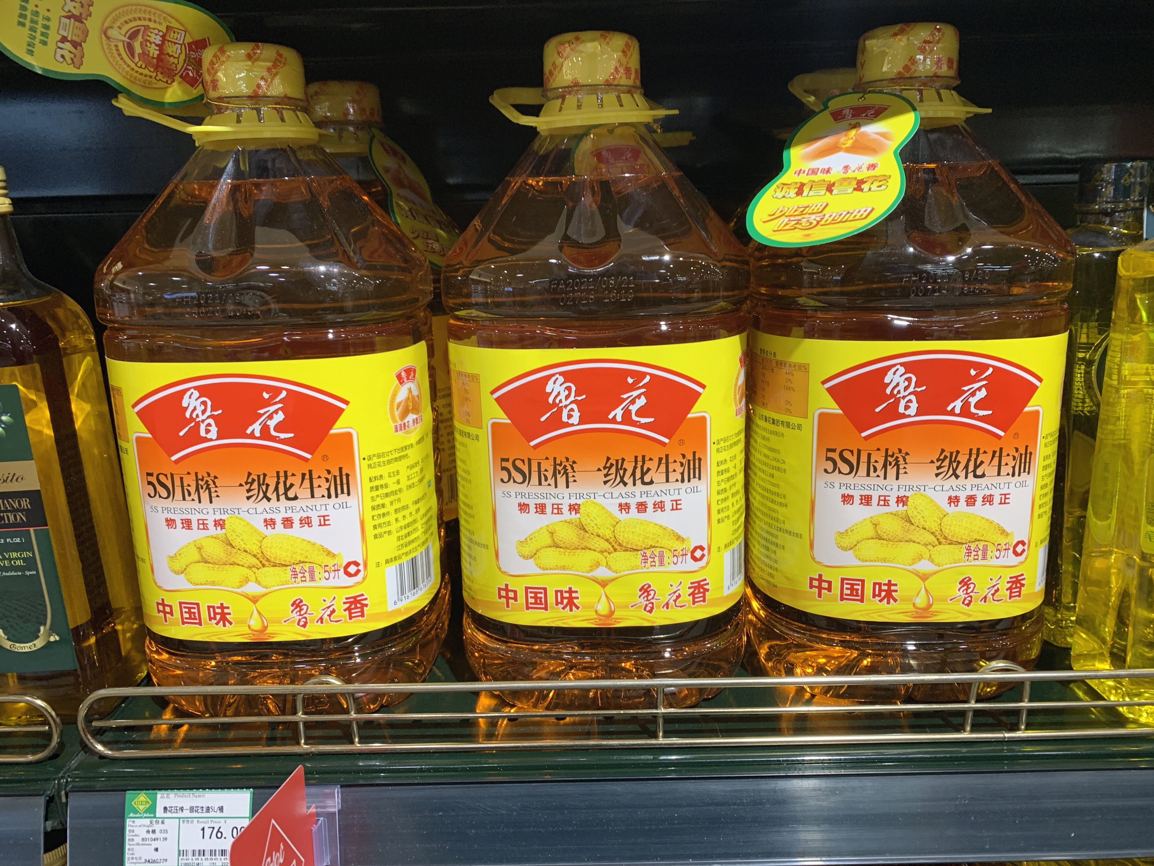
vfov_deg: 53.1
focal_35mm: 26
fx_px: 867
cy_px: 433
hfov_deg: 67.3
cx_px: 577
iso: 80
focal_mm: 4.25
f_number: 1.8
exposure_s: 1/100
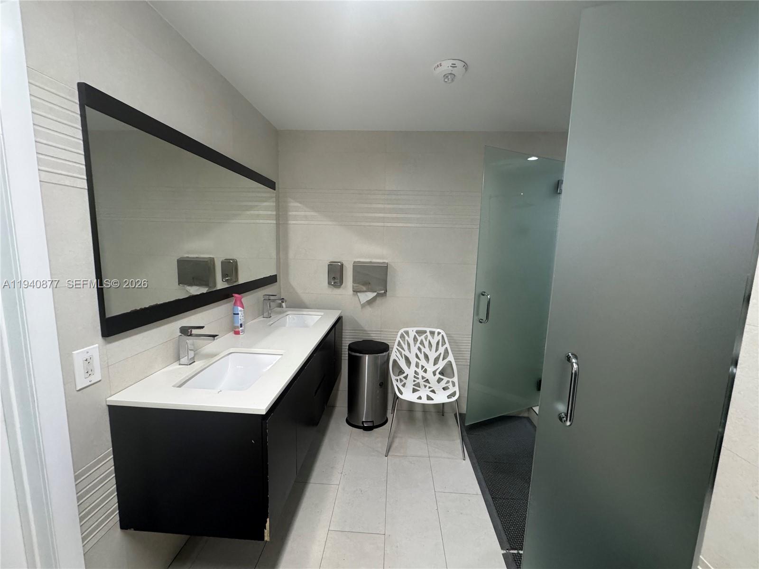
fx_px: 307
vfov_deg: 85.7
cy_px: 284
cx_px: 380
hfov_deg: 102.1
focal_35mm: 14
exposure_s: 1/120
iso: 320
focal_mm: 2.22
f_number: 2.2
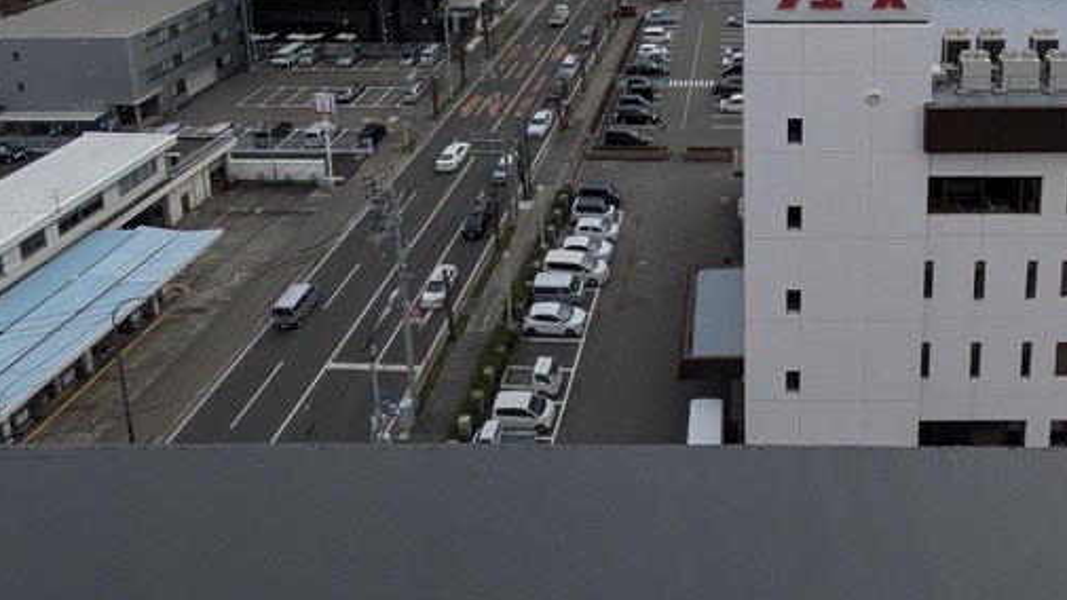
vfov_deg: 33.3
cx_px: 737
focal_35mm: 29
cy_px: -108
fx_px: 820
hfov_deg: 63.8
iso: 50
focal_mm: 1.83
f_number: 2.2
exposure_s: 1/1751
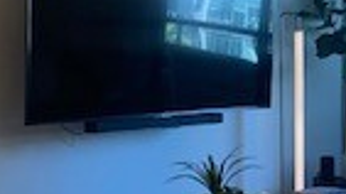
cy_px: 167
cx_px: 299
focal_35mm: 129
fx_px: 1182
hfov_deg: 16.5
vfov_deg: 9.3
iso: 80
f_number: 1.8
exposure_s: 1/120
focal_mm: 4.25
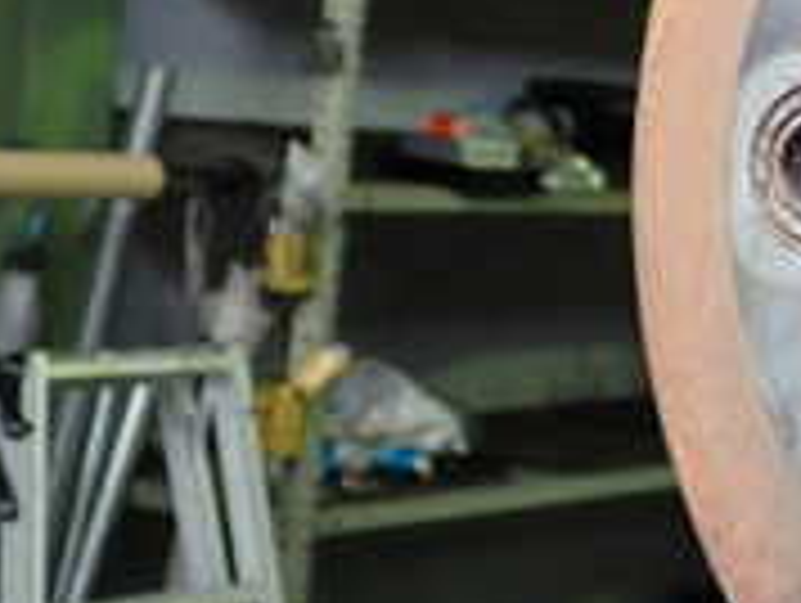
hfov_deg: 17.0
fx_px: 2340
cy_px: 166
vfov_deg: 14.6
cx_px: 1296
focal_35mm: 101
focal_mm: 5.4
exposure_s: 1/50
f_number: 2.3
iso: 200
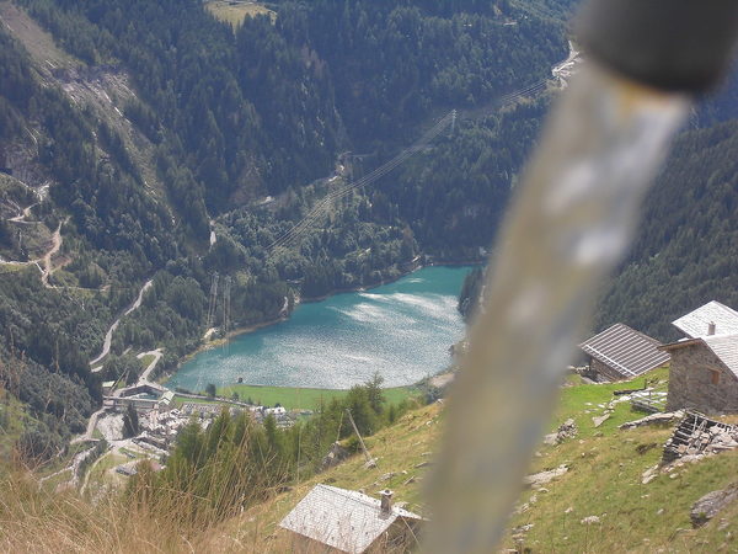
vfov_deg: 13.8
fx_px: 2281
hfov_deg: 18.4
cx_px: 369
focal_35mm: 107
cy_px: 277
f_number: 5.6
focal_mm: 18.9
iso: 100
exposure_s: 1/320
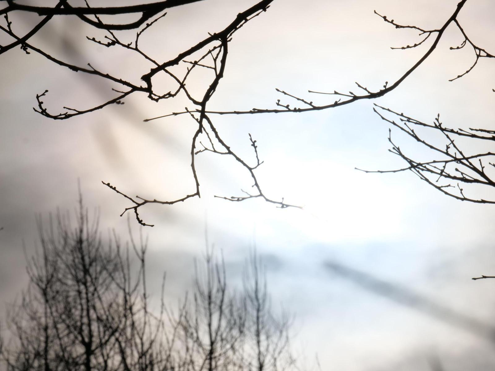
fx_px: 5720
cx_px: 248
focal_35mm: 400
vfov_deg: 3.7
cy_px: 186
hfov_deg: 5.0
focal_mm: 200
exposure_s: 1/4000
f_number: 22
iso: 200
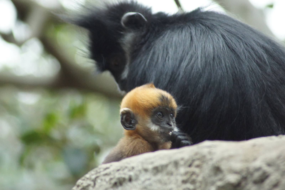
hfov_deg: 4.6
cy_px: 95
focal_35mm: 450
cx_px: 142
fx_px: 3561
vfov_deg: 3.1
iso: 1600
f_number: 5.6
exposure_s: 1/250
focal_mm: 300
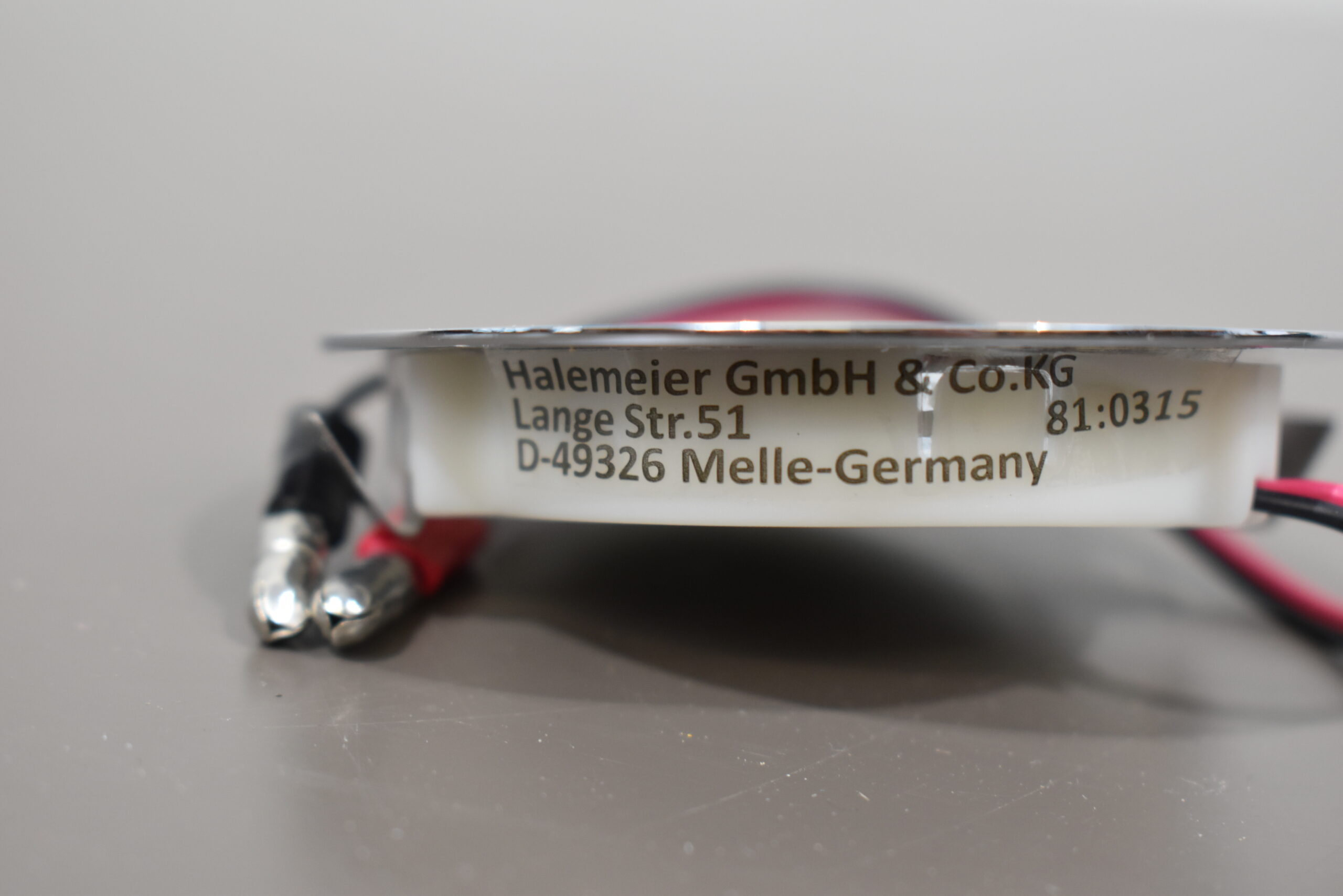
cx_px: 672
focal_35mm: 63
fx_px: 2350
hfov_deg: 31.9
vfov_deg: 21.6
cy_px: 448
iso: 800
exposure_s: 1/60
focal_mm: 42
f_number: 5.6
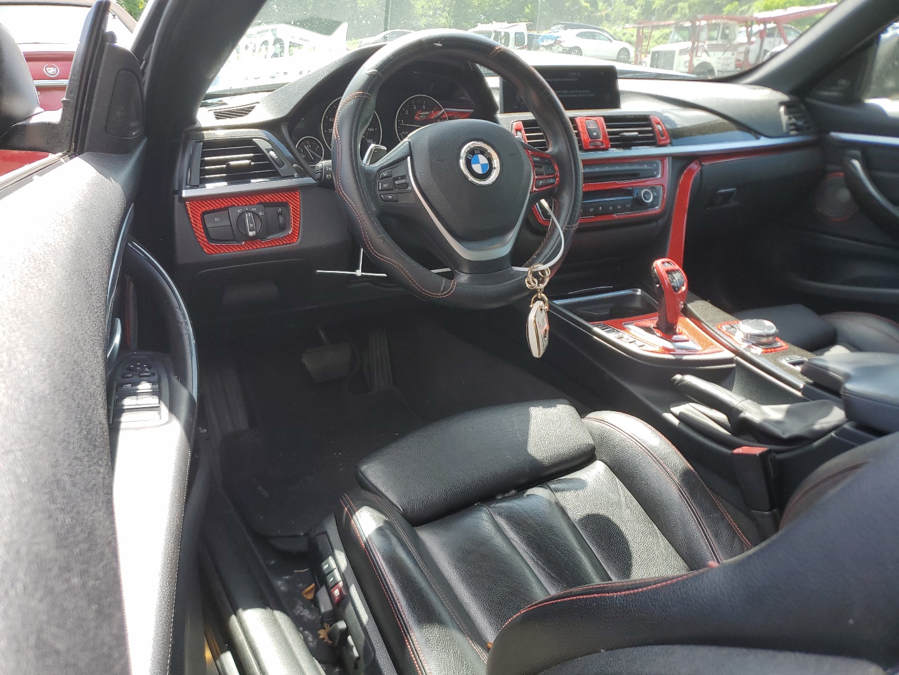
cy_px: 338
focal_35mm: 26
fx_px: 675
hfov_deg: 67.3
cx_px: 450
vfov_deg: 53.1
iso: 50
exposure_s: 1/385
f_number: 1.5
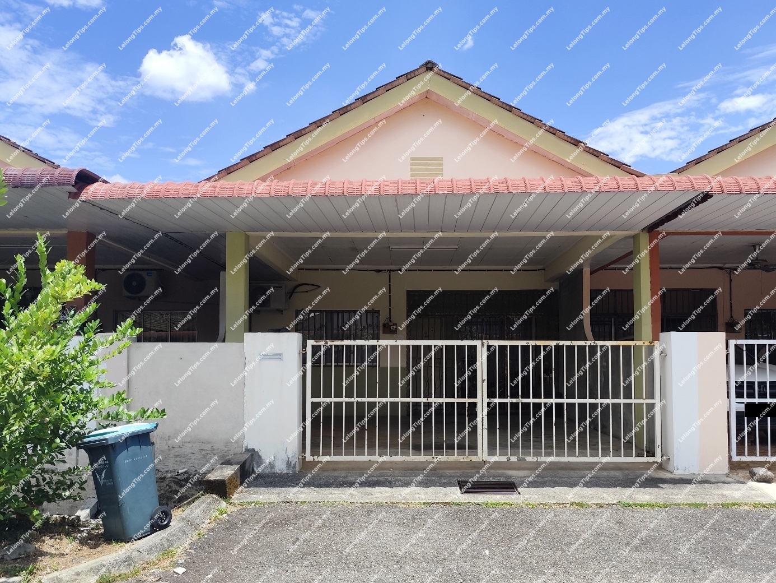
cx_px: 388
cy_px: 292
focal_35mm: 23
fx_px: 516
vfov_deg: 58.9
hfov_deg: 73.9
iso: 50
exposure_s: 1/742
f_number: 1.65
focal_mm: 6.14
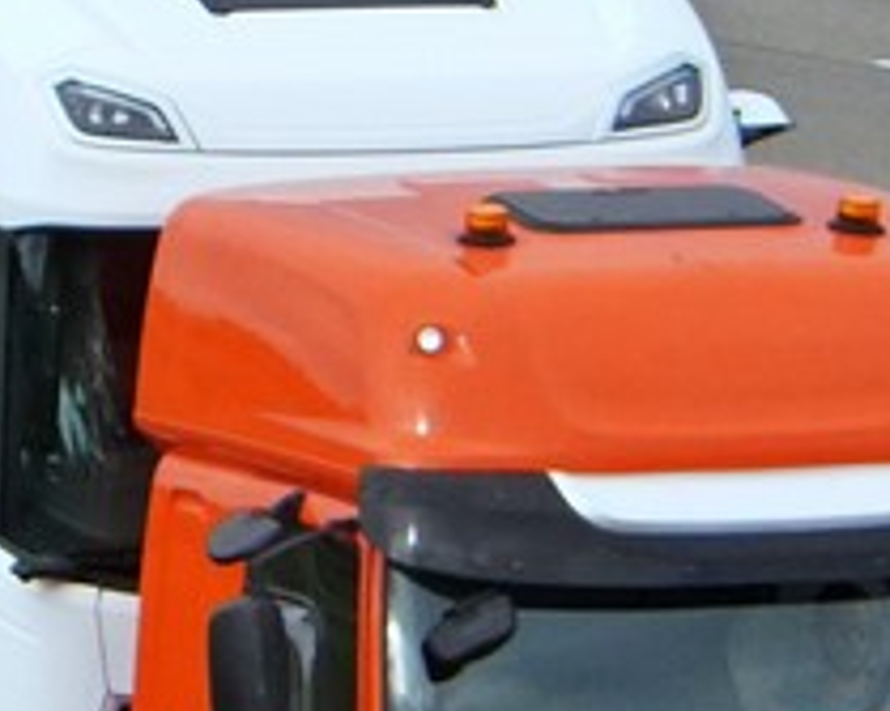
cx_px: -260
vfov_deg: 3.2
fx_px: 12828
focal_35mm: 487
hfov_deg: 4.0
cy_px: 466
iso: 2000
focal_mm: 90.6
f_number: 6.3
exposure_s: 1/2500
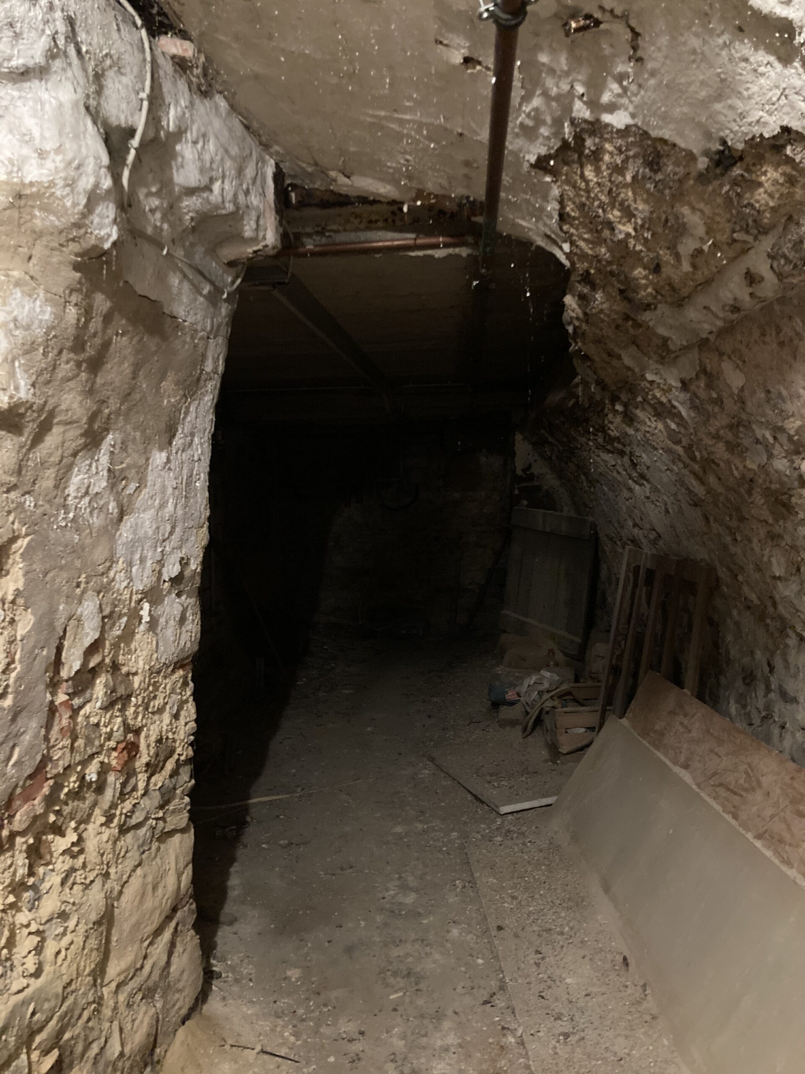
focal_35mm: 28
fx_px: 868
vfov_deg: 63.4
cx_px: 402
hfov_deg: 49.7
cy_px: 537
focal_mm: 3.99
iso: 800
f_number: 1.8
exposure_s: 1/17
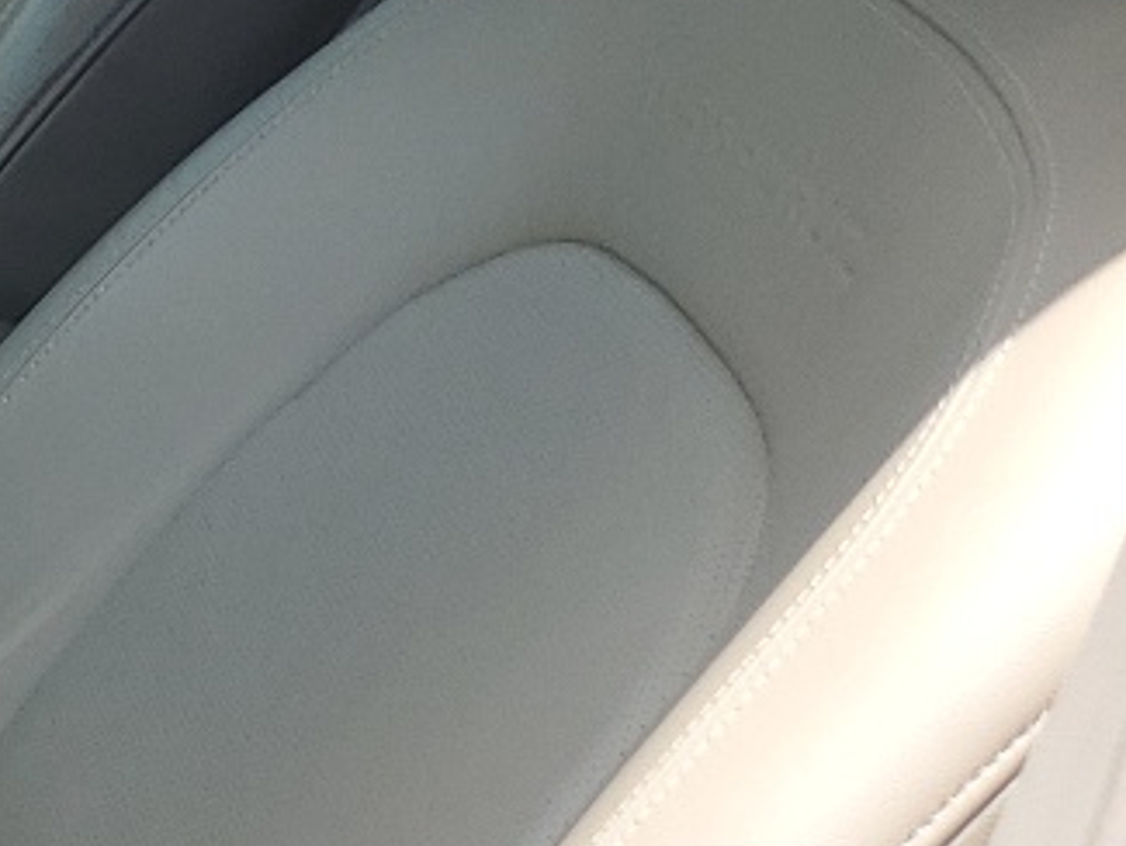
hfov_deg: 13.2
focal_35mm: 128
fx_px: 4165
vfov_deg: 11.6
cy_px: 586
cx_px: -1140
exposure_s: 1/1429
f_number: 1.5
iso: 50
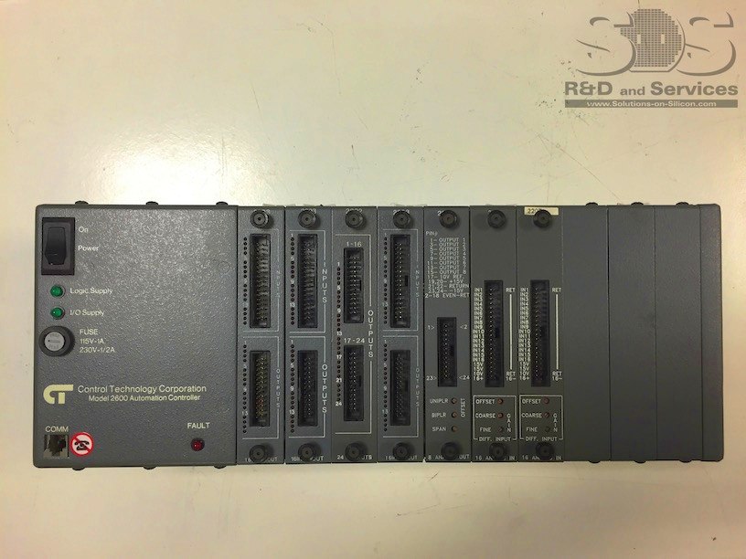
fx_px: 625
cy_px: 280
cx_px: 373
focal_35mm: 29
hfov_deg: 61.7
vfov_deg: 48.2
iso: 64
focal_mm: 4.15
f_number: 2.2
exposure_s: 1/33
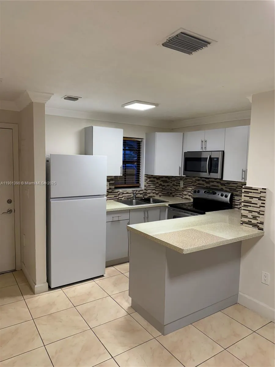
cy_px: 184
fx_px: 254
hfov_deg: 56.8
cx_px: 138
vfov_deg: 71.6
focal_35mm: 24
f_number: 1.78
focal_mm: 6.76
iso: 200
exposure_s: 1/120
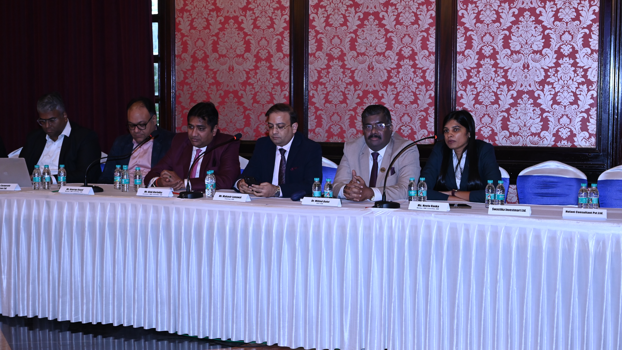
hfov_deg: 36.6
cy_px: 170
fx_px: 940
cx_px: 331
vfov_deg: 21.1
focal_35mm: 57
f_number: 5.6
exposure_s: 1/125
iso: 1600
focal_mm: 51
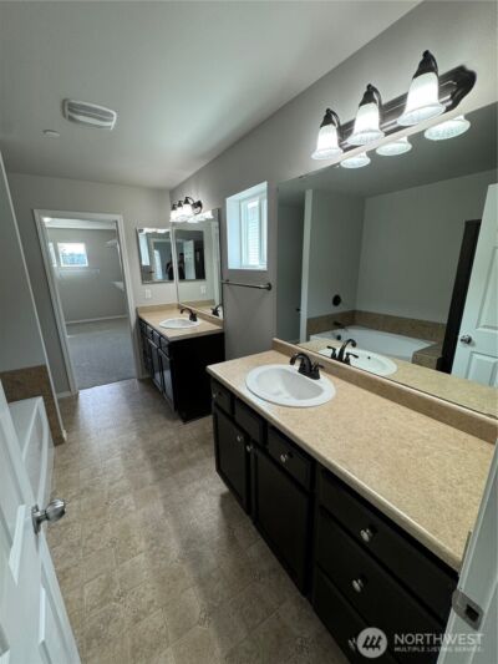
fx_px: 268
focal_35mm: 14
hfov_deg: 85.7
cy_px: 332
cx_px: 249
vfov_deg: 102.1
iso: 160
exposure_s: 1/120
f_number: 2.2
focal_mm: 2.22
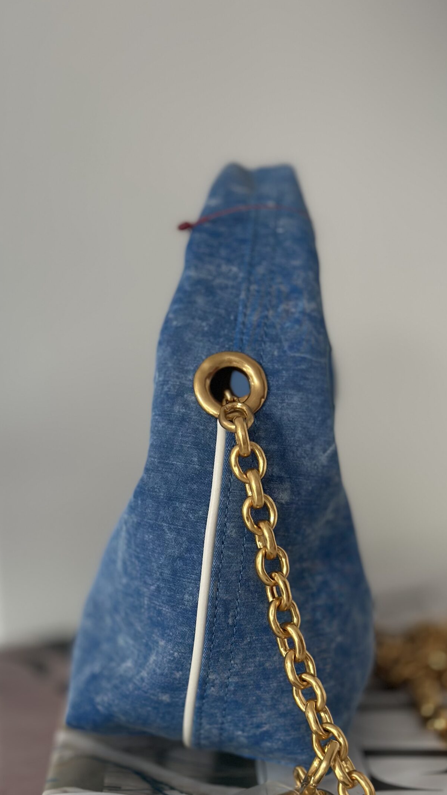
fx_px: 1328
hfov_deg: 19.1
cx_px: 224
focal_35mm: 63
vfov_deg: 33.3
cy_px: 451
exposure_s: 1/121
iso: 125
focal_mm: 6.86
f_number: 1.78
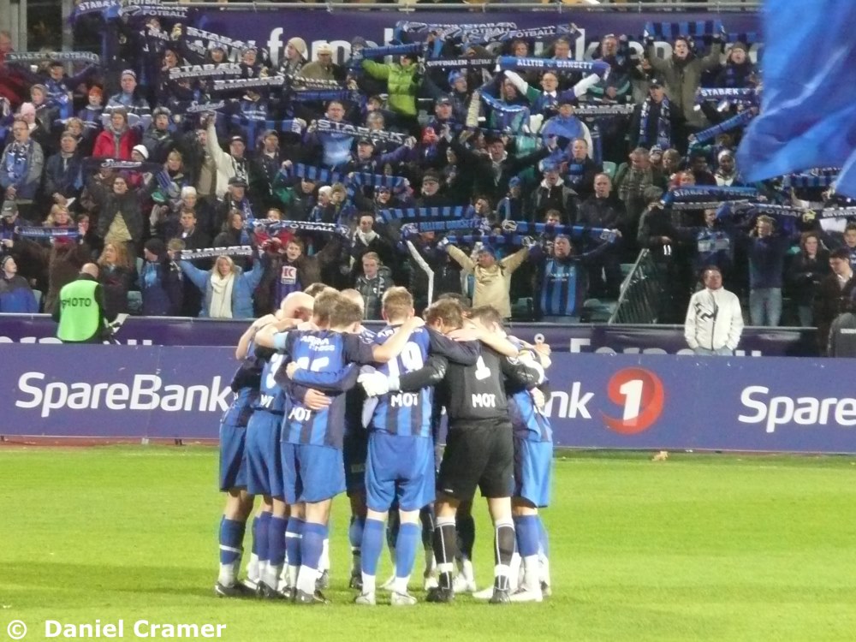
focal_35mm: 386
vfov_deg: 3.9
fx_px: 9545
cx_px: 428
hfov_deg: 5.1
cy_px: 321
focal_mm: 46
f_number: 4.9
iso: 640
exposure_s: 1/30
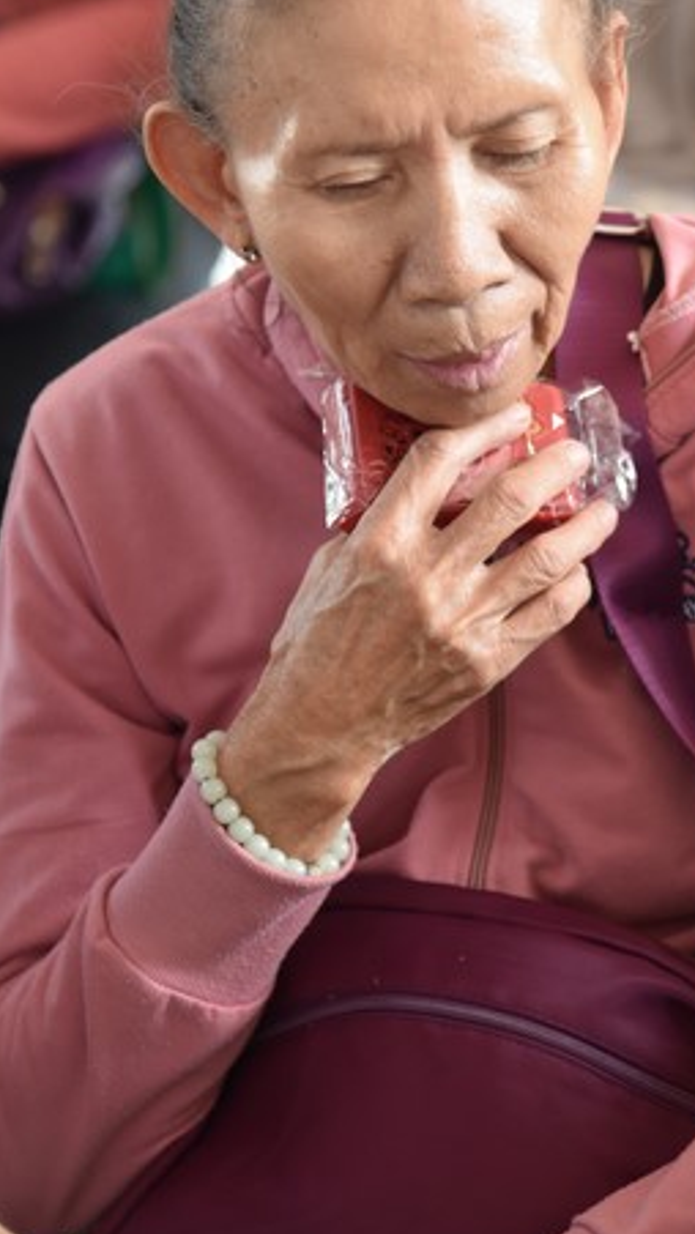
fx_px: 5433
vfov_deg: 12.9
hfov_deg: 7.3
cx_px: 454
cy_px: 446
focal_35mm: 166
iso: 800
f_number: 4
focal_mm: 110
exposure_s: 1/200
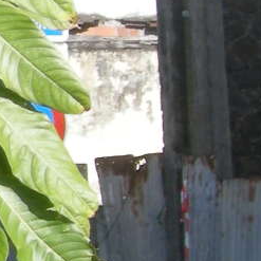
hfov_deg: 4.1
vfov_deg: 4.3
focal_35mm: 404
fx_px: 3446
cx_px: -659
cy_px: 71
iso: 64
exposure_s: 1/172
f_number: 5.4
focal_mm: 10.1
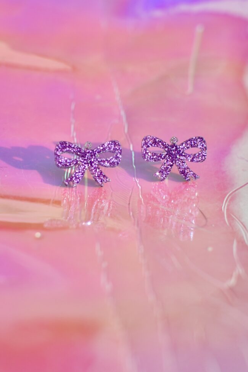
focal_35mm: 52
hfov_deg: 26.0
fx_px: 537
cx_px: 124
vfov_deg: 38.2
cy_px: 186
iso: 200
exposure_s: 1/2000
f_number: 4.5
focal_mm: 35
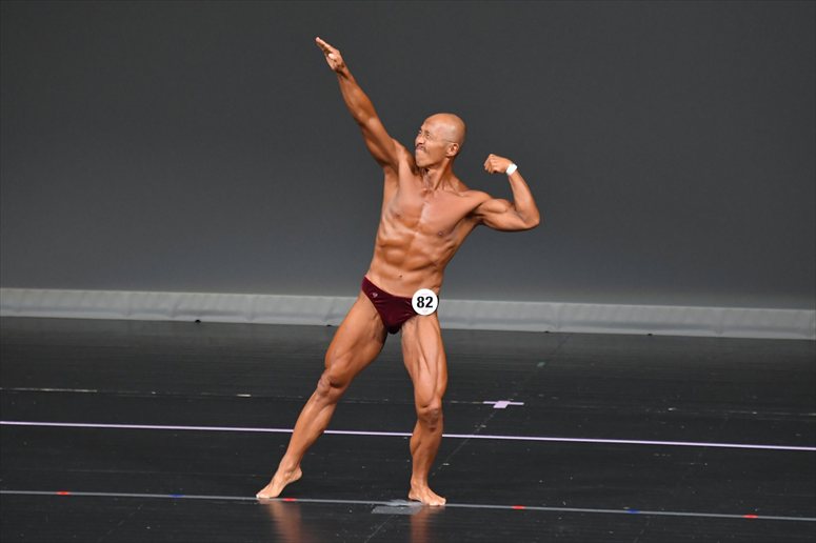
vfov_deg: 4.0
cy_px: 272
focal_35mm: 345
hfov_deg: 6.0
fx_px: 7816
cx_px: 408
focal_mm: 230
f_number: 5.6
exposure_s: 1/400
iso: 4000
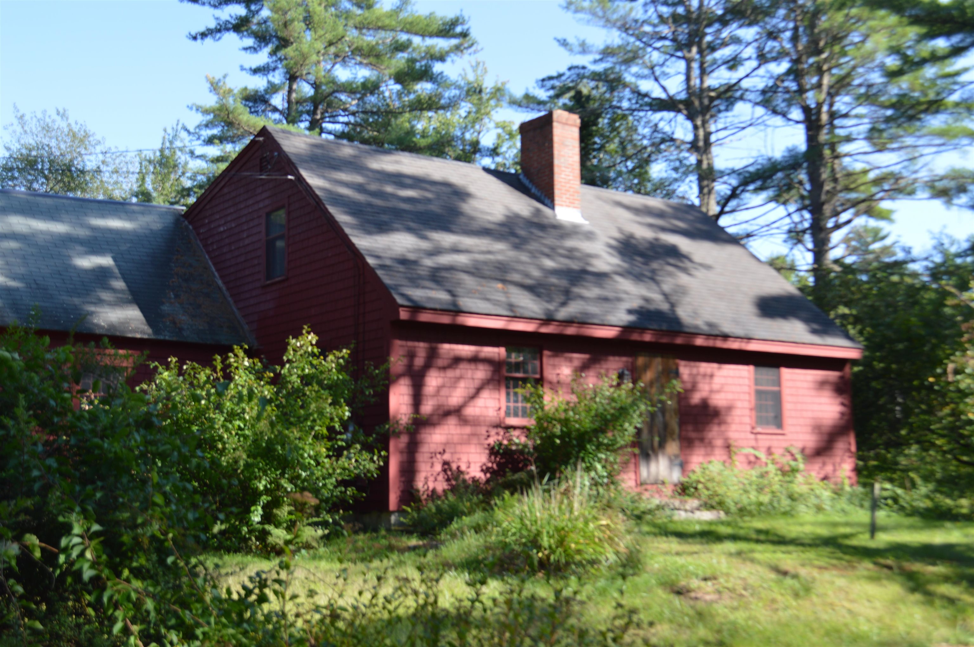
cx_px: 487
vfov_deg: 30.8
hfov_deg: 45.0
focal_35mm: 44
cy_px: 324
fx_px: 1176
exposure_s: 1/125
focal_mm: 29
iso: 125
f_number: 5.6
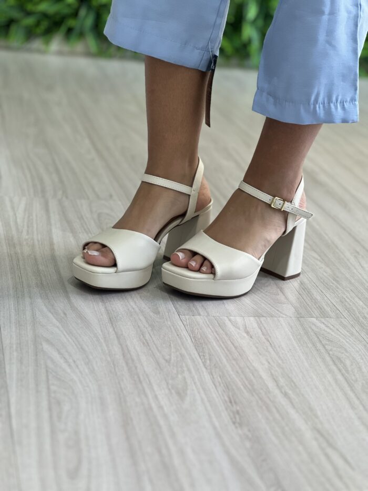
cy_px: 246
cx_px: 184
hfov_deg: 19.1
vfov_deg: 25.3
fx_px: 1091
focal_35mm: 77
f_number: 2.8
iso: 125
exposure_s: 1/120
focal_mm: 9
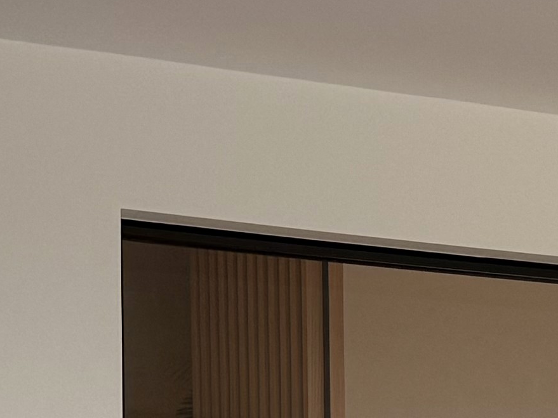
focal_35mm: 156
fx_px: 2514
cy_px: 853
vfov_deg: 8.9
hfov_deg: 12.6
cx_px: 505
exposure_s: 1/100
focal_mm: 6.76
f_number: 1.78
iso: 100
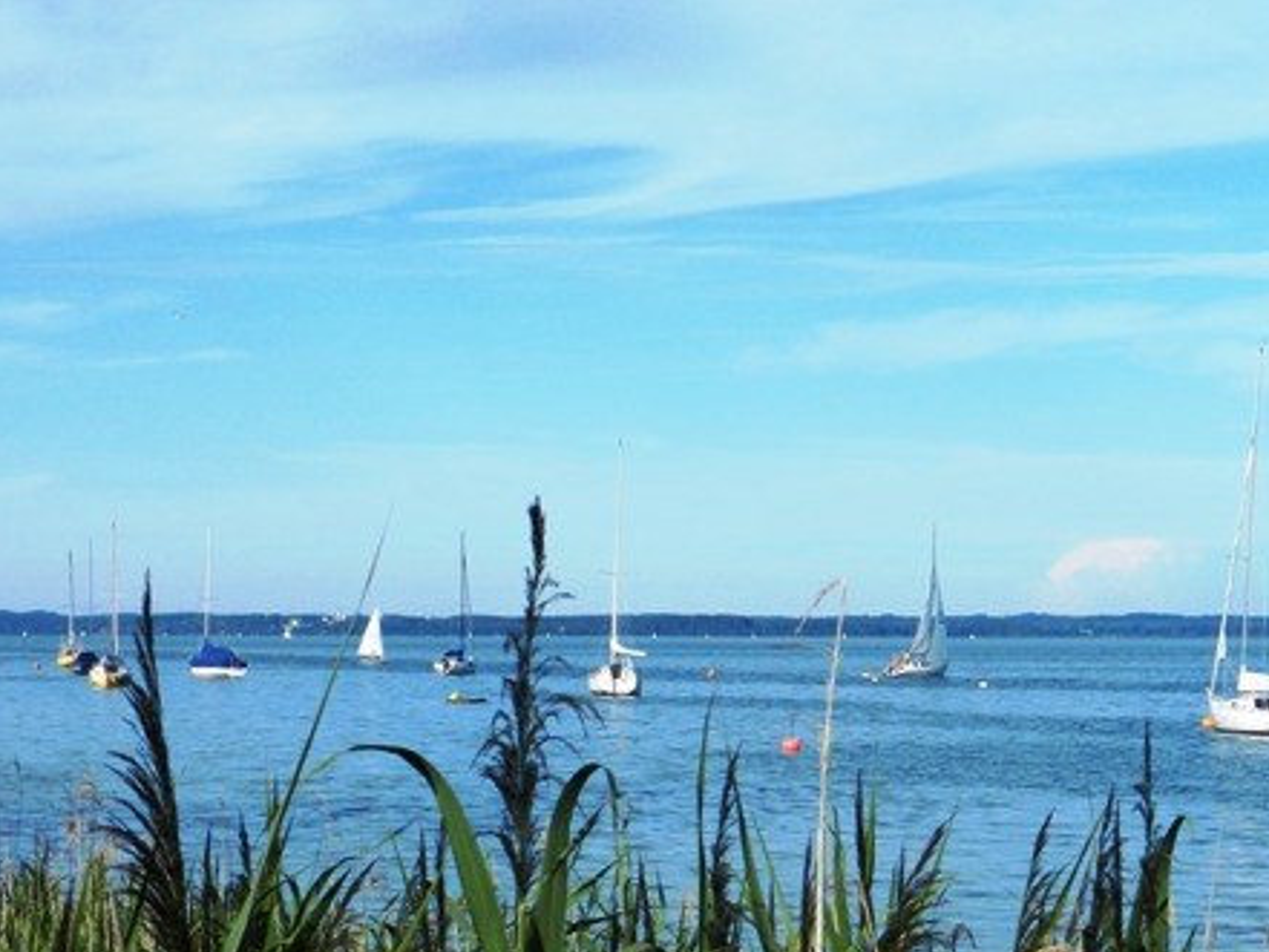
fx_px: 3190
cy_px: 641
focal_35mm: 87
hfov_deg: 22.4
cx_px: 866
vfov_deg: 16.9
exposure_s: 1/1250
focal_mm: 10.9
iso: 160
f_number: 4.5
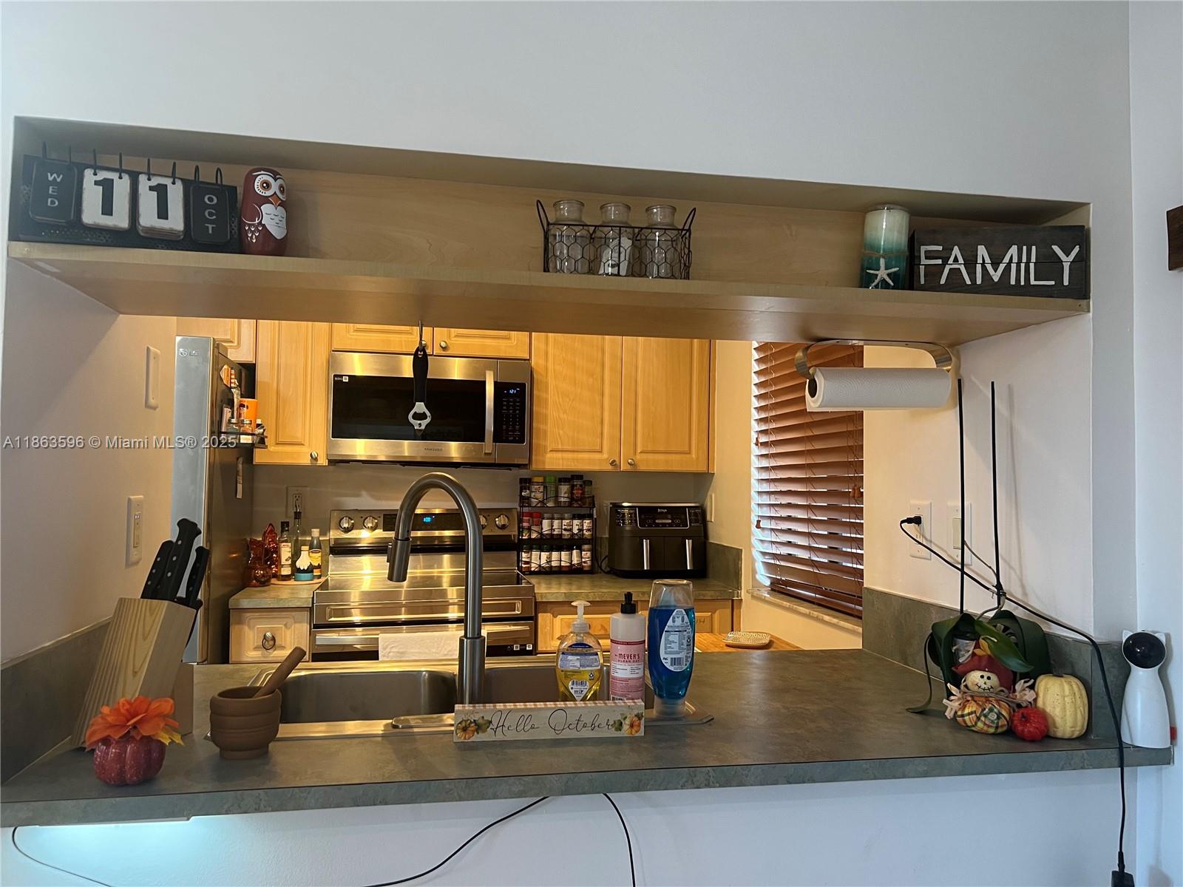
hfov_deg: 67.3
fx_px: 889
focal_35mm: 26
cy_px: 444
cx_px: 592
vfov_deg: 53.1
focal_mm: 5.7
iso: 200
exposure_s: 1/60
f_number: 1.5
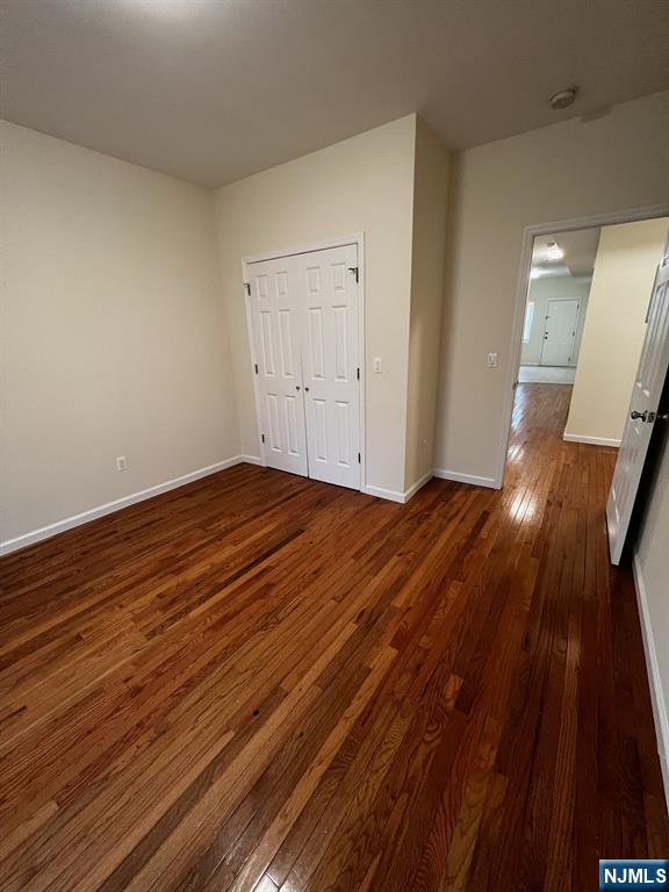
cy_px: 446
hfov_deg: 89.9
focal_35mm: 13
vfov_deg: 106.2
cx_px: 334
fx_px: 335
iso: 400
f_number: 1.8
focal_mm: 1.57
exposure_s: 1/60
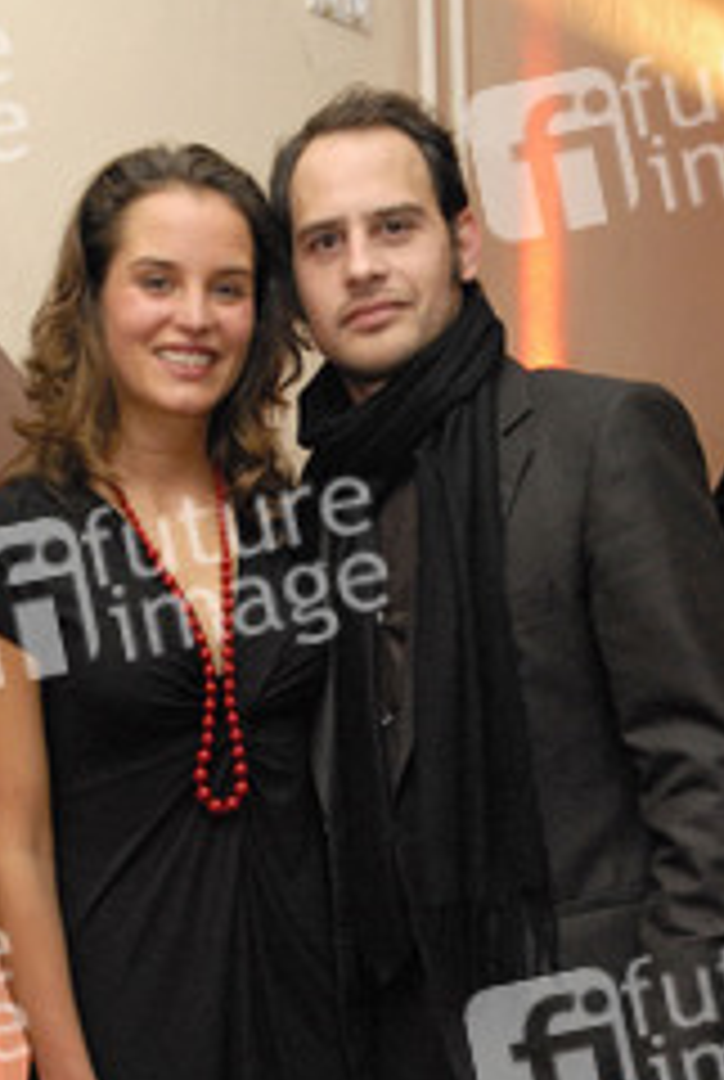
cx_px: 292
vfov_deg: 35.4
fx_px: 1652
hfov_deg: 24.7
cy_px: 810
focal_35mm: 55
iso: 1600
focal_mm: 22
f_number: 4.5
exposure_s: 1/40
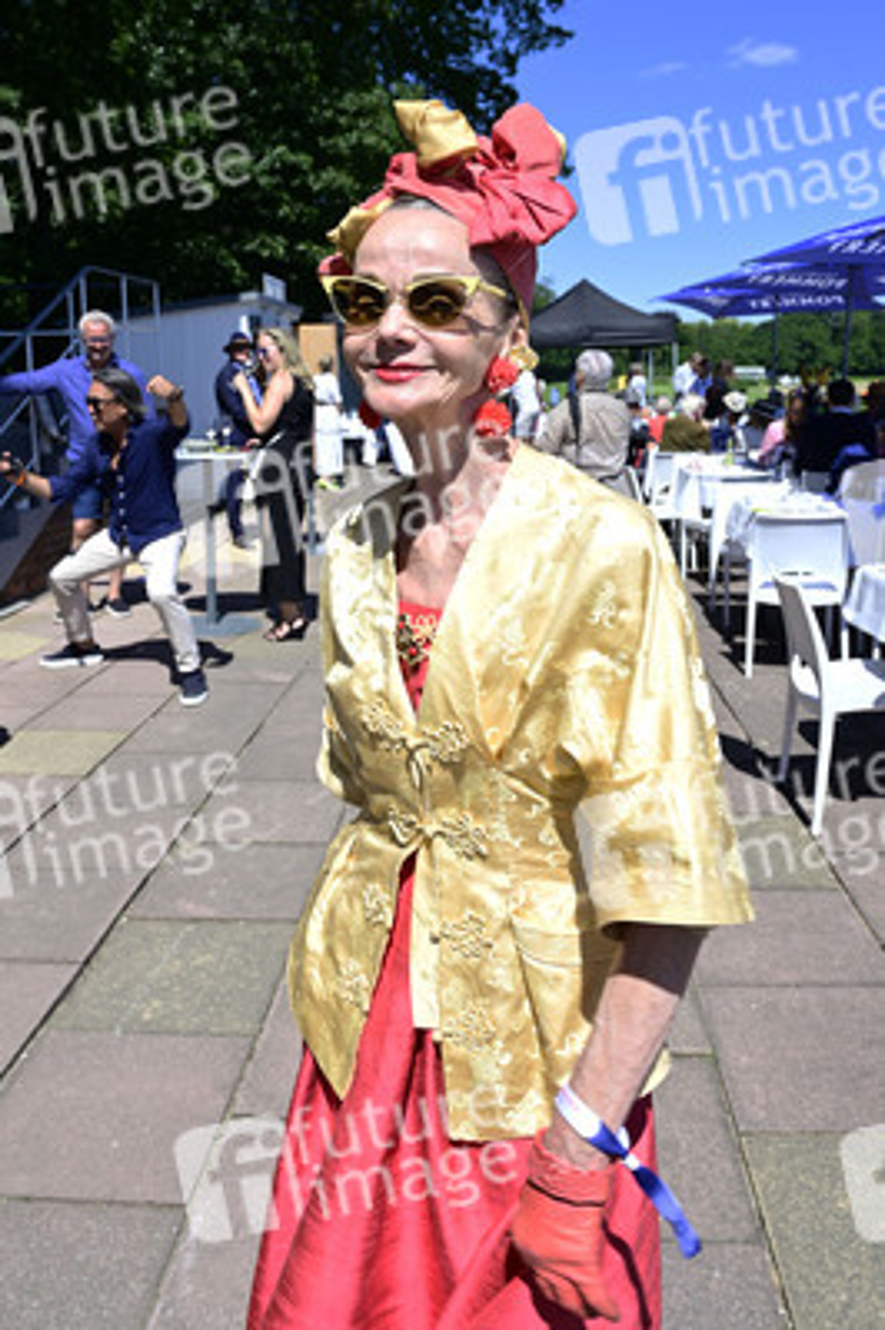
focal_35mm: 24
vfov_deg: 73.8
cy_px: 665
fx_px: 886
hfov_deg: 53.1
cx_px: 442
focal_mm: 24
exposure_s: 1/200
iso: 100
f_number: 8
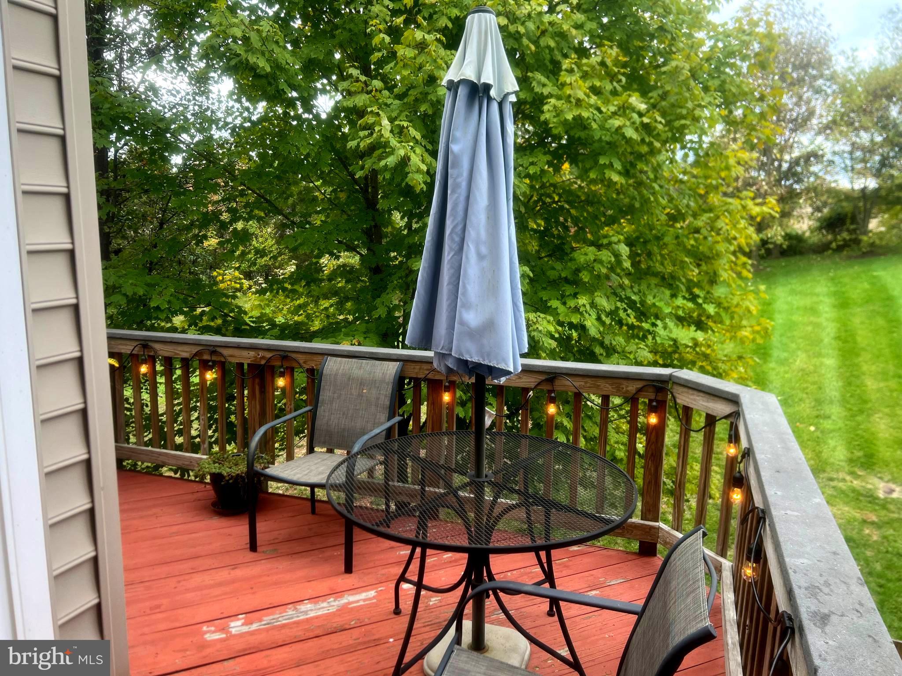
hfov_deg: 67.3
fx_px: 677
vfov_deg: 53.1
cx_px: 451
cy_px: 338
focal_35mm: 26
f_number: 1.5
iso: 40
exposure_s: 1/252
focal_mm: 5.7
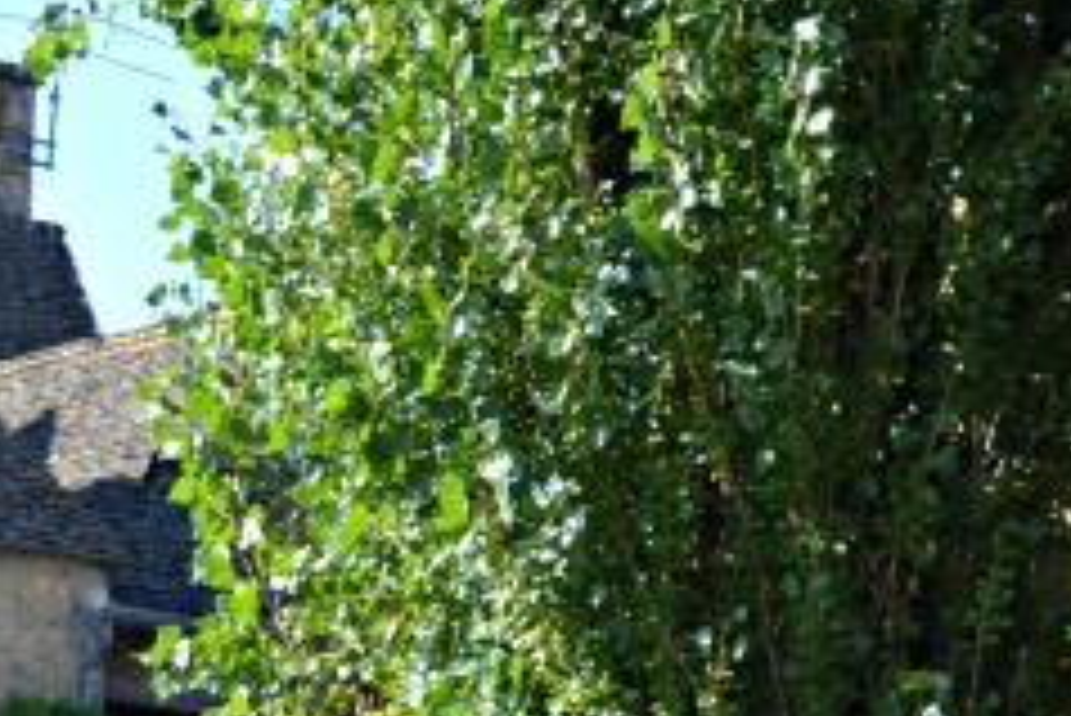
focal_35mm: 227
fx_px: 6748
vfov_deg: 6.1
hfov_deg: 8.8
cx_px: -621
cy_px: 673
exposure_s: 1/160
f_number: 6.3
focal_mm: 45
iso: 100
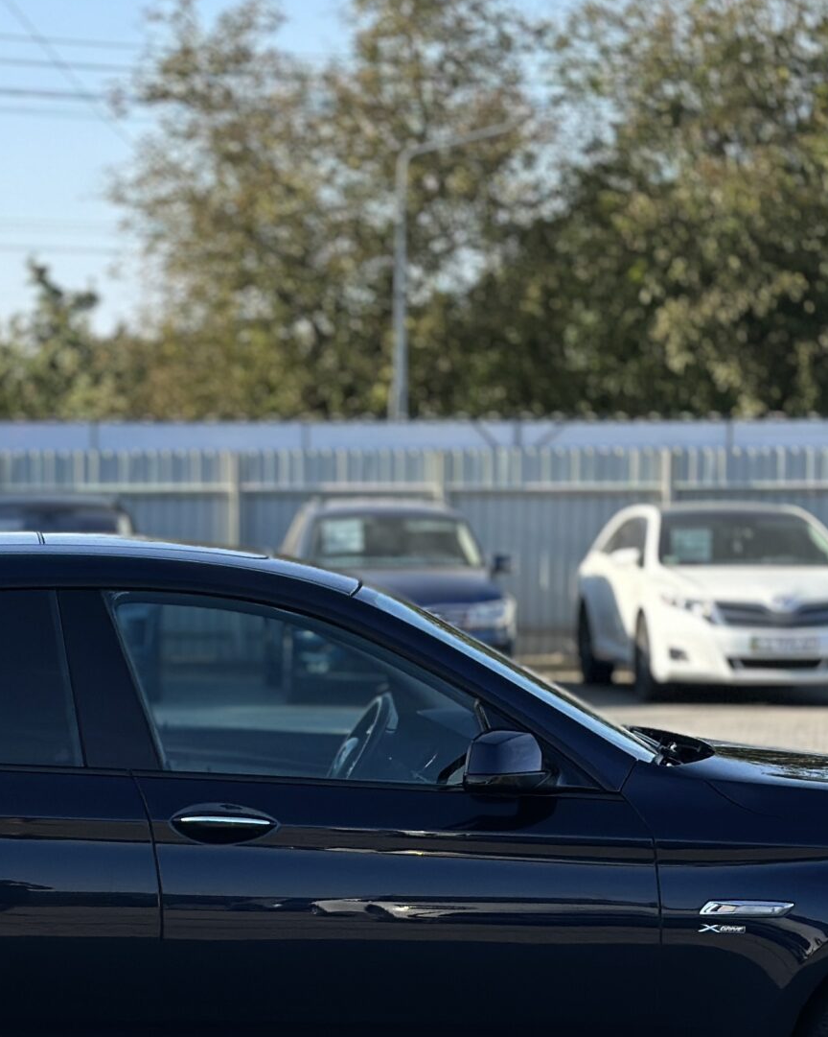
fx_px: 3402
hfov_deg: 13.8
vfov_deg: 17.2
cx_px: 117
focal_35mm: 111
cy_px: 845
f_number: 1.78
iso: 80
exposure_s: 1/2667
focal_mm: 6.86
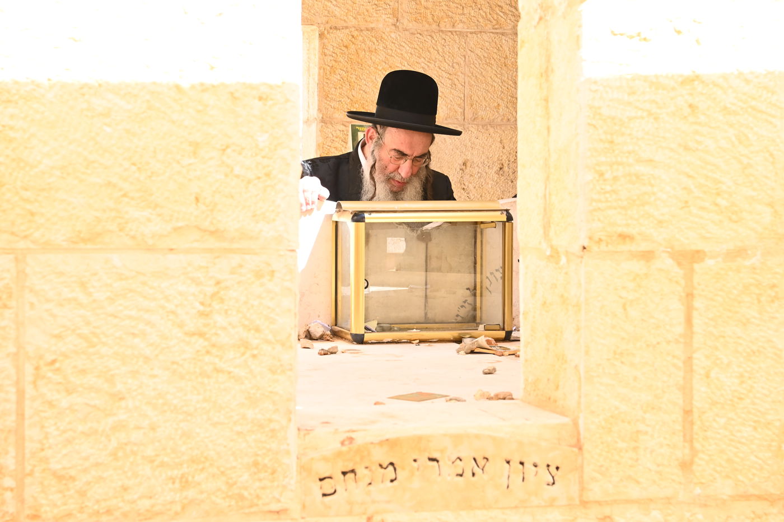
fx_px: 1524
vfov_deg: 19.4
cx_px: 392
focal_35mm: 70
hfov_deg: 28.9
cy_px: 261
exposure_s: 1/320
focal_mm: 70
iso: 1250
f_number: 10
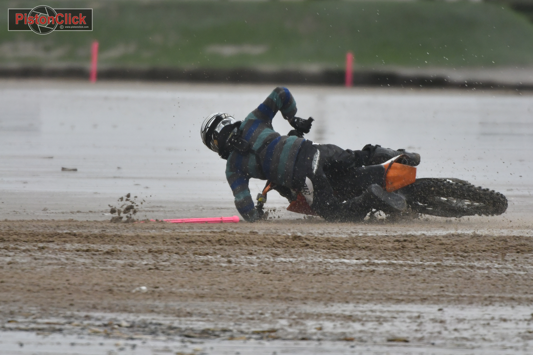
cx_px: 266
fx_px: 12213
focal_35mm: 825
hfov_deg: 2.5
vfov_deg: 1.7
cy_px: 178
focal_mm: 550
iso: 1250
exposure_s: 1/320
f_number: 5.6
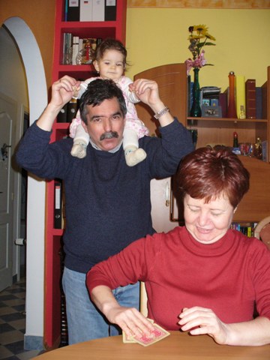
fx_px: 385
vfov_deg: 50.1
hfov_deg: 38.7
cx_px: 135
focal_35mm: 37
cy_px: 180
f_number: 2.8
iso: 200
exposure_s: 1/60
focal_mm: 6.1
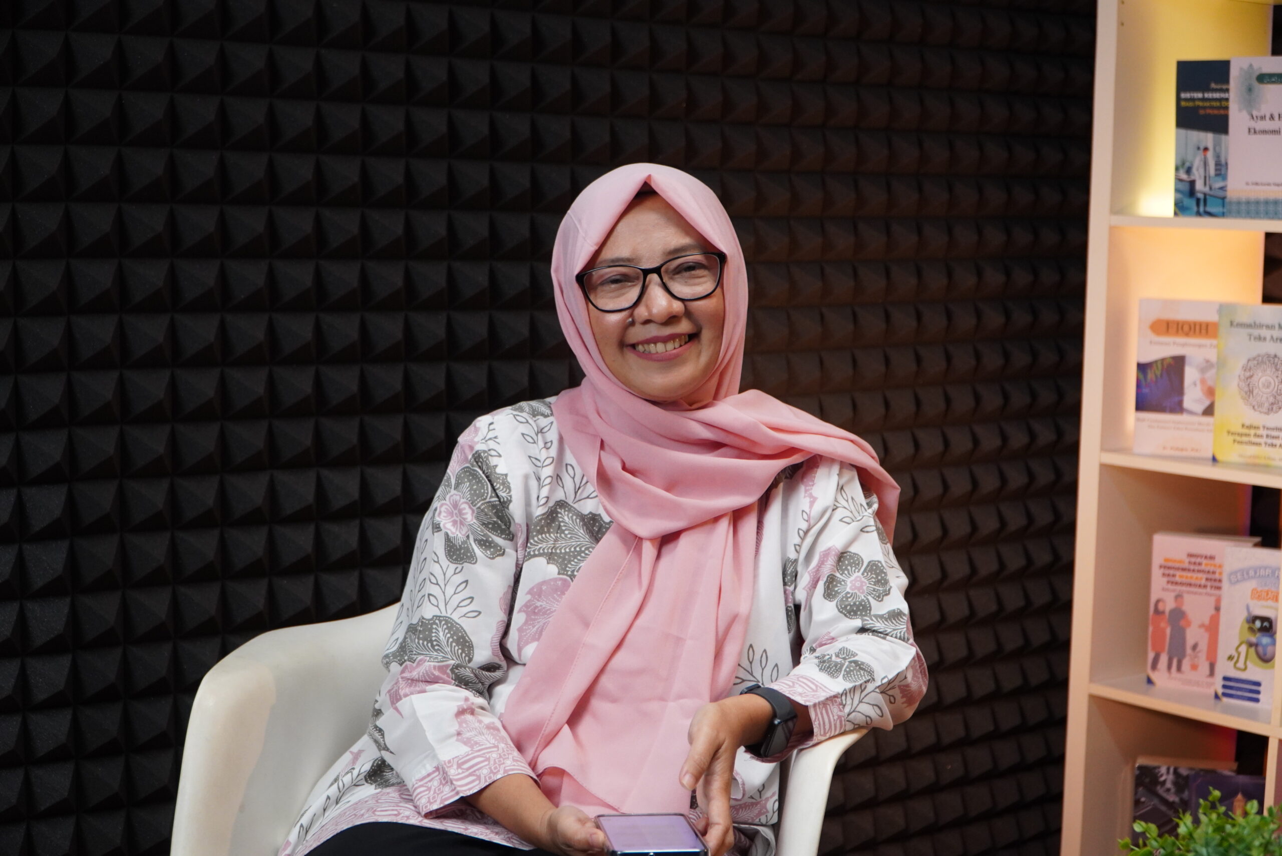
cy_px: 428
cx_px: 641
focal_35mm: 54
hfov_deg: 36.9
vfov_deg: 25.1
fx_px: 1924
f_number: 4
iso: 1600
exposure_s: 1/60
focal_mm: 36
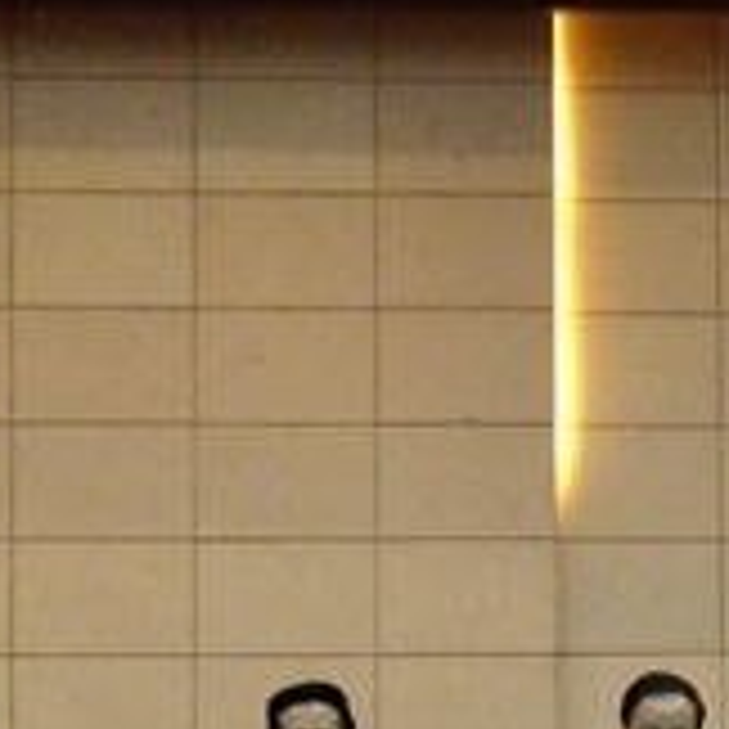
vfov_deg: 15.4
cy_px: 450
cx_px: 140
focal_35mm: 113
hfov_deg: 15.3
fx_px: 2692
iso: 3200
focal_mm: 24
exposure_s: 1/20
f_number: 14
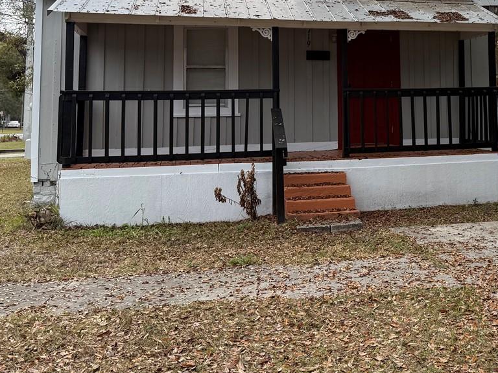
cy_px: 55
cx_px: 420
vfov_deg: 28.3
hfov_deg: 36.5
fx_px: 719
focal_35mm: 50
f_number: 1.78
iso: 100
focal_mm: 6.76
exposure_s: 1/1230
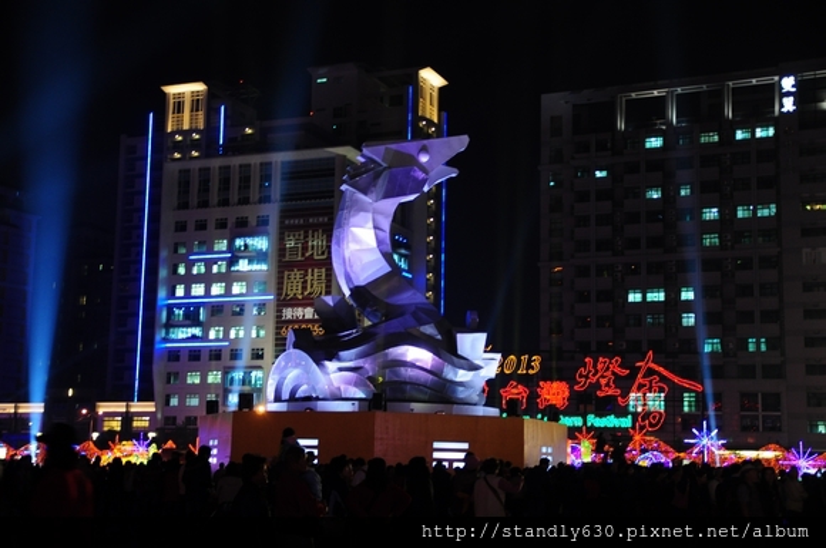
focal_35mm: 52
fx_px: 1203
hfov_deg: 37.9
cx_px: 413
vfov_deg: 25.7
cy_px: 274
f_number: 3.3
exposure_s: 1/20
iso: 800
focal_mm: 35
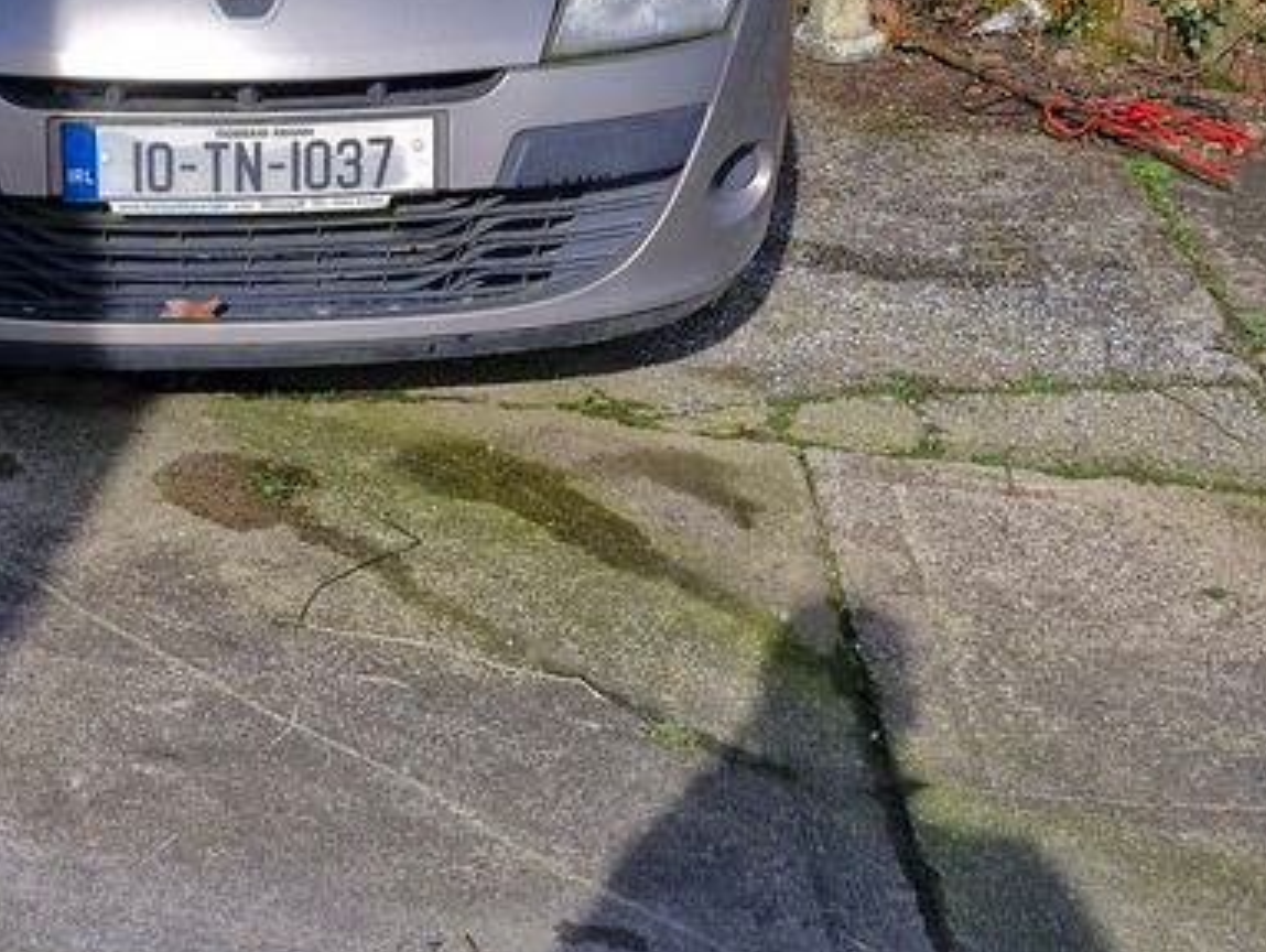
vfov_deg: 39.6
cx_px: 301
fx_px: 1318
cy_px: 403
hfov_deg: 49.1
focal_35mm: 36
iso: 50
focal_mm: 5.54
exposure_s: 1/1372
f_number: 1.8
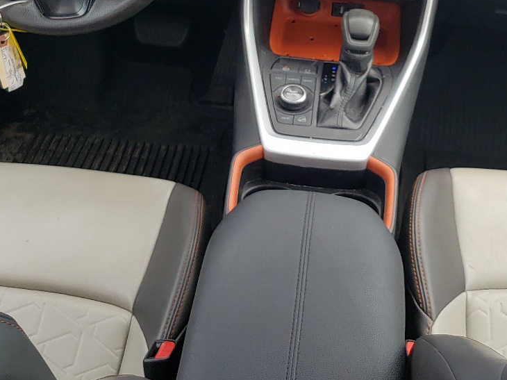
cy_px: 101
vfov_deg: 25.4
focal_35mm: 57
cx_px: 306
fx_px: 835
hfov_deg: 33.7
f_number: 1.5
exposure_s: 1/476
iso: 50
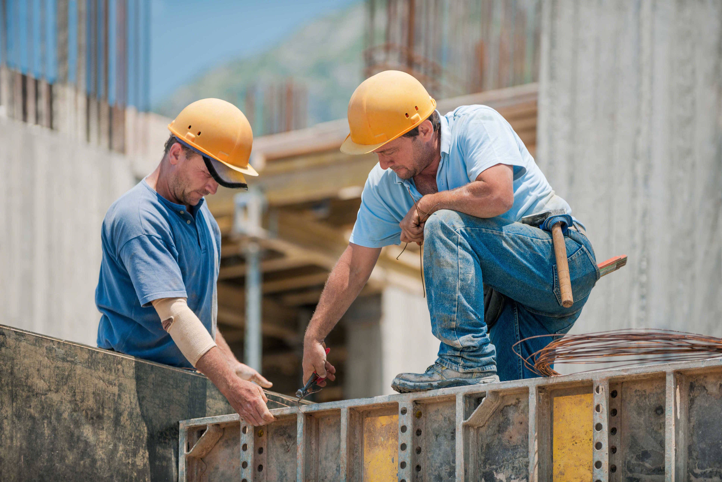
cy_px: 241
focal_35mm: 175
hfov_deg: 11.7
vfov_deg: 7.9
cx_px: 361
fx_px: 3511
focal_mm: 175
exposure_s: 1/200
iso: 100
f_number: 3.2
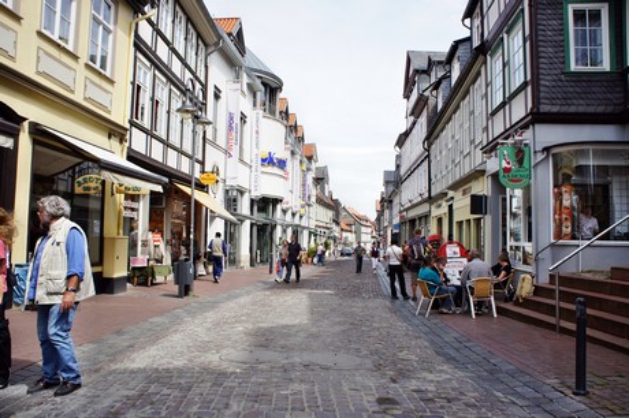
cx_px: 314
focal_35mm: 27
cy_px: 209
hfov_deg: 67.4
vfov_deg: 47.9
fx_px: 471
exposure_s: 1/100
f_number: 11
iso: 200
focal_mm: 18
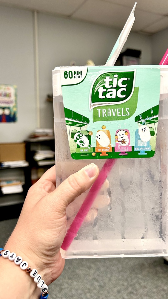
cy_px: 148
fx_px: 230
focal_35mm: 29
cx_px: 101
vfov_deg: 66.1
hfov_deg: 40.0
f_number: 1.5
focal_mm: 5.7
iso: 125
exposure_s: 1/60
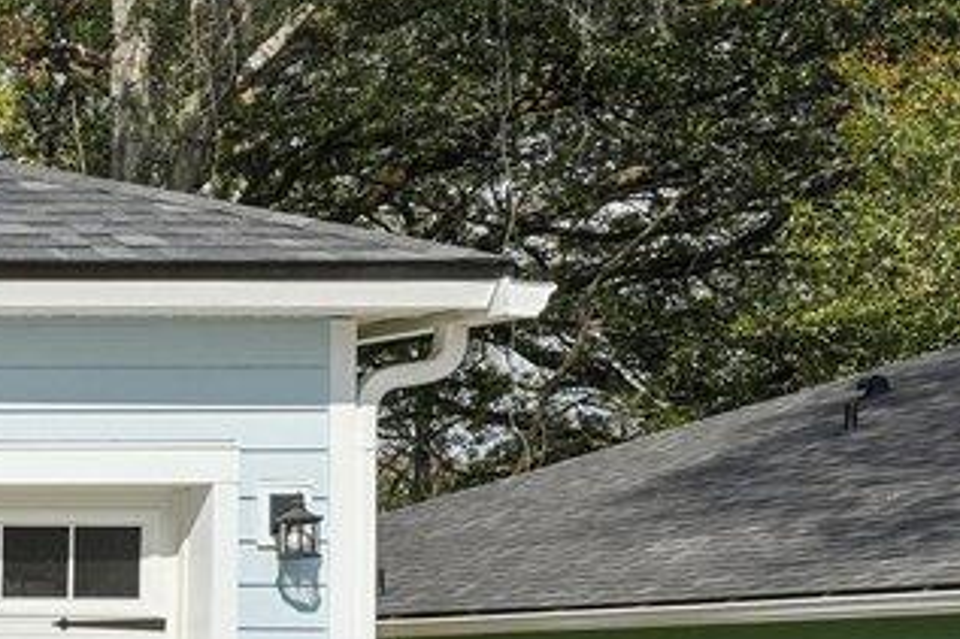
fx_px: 4131
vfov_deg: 8.8
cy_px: 716
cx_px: -1814
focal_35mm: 155
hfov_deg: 10.2
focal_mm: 24
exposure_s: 1/160
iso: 100
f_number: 10
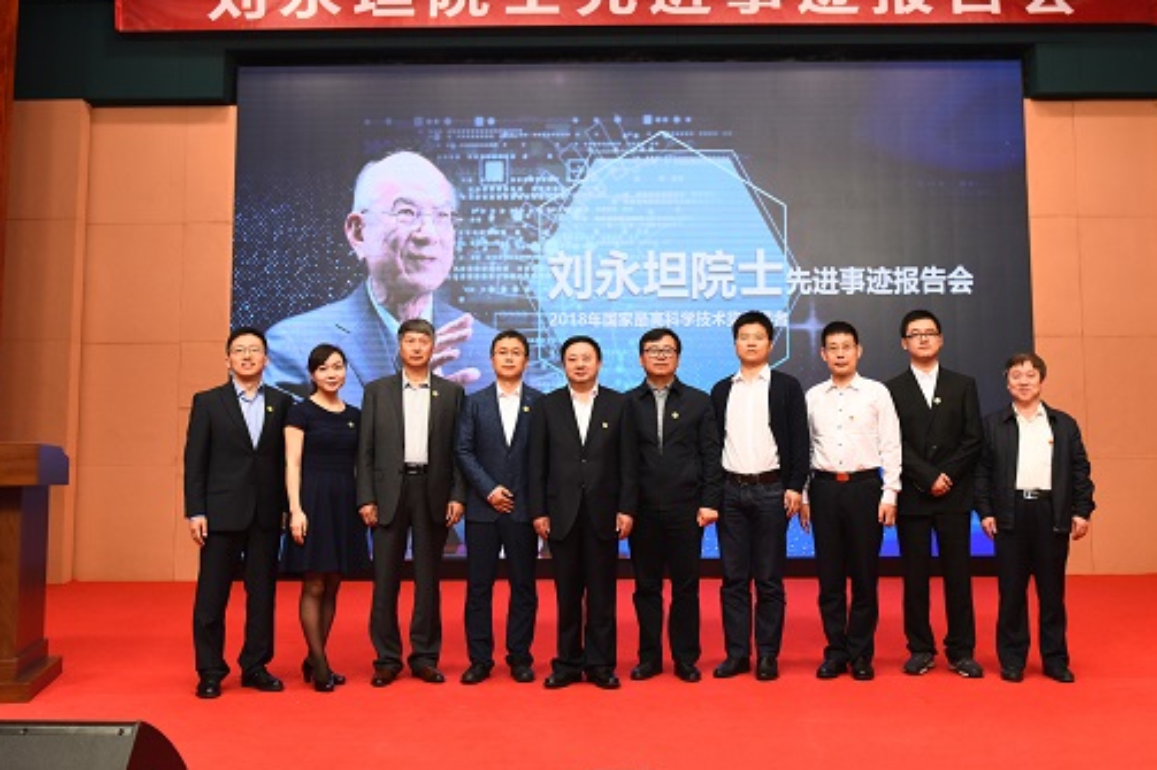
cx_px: 621
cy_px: 356
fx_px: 1189
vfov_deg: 35.9
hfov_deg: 51.9
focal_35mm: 37
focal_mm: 31
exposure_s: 1/200
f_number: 4.5
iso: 2000
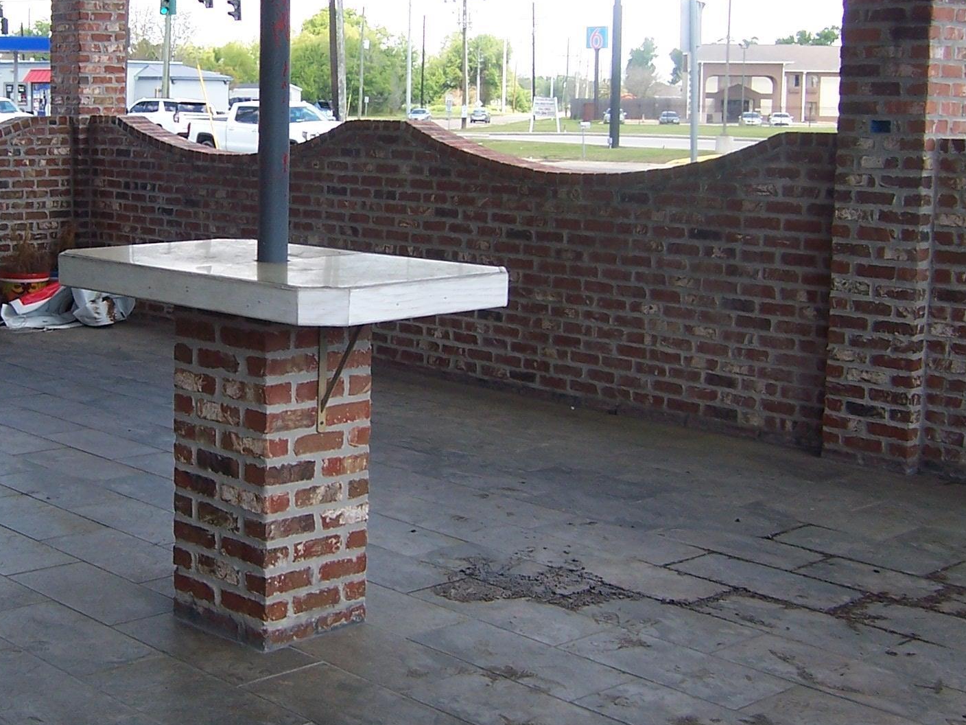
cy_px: 256
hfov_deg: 34.7
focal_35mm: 54
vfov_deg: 26.9
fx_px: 1507
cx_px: 226
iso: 80
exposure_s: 1/180
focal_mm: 5.5
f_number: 3.4
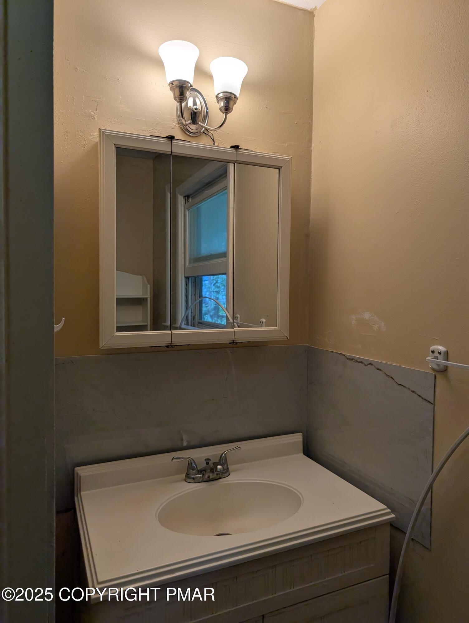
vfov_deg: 71.5
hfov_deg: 56.9
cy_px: 312
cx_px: 234
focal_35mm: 24
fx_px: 433
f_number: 1.68
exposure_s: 1/120
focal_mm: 6.9
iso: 28
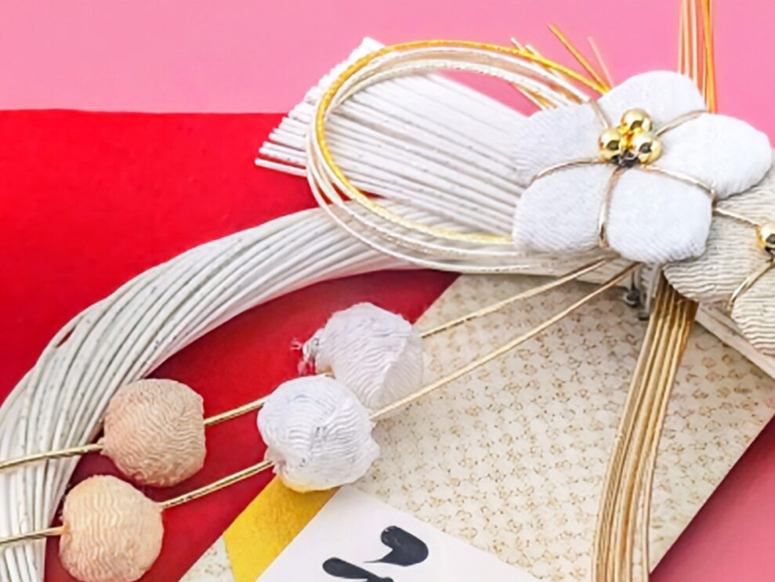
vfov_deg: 11.2
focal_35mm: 132
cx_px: 276
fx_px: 2957
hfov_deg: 14.9
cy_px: 396
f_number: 1.89
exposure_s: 1/120
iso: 240
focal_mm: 5.43
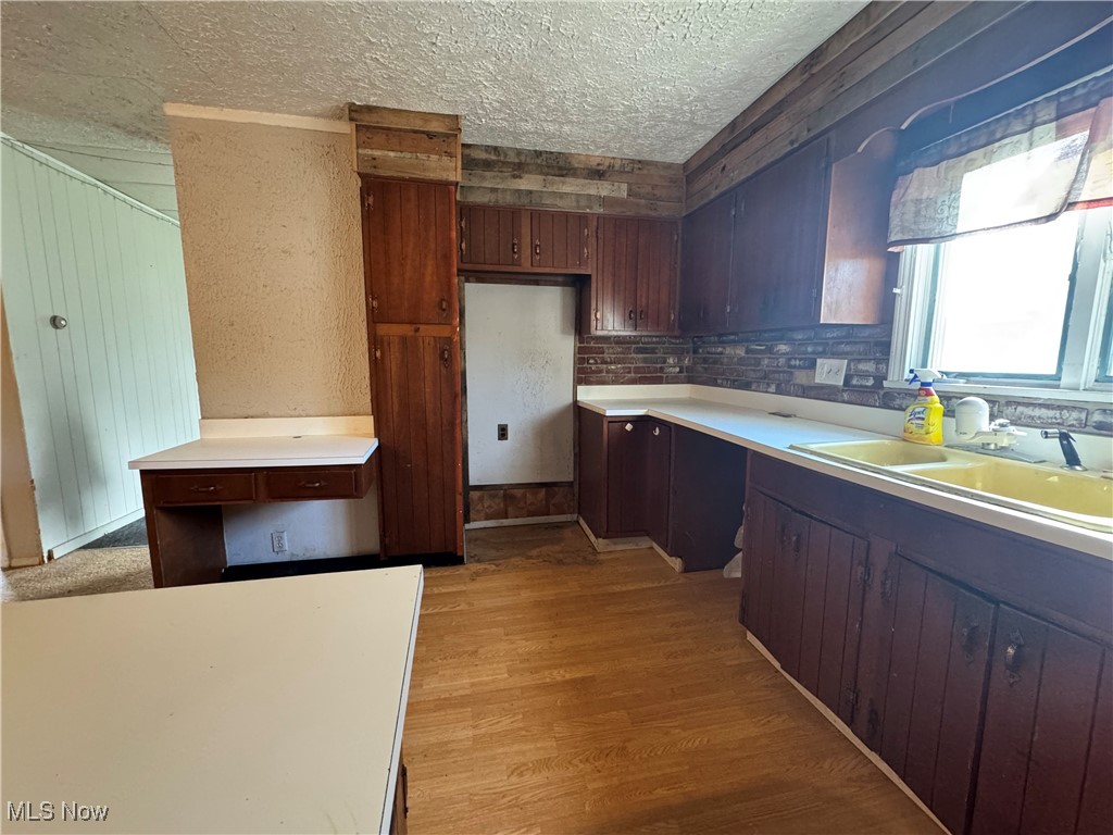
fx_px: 450
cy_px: 418
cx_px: 556
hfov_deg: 102.1
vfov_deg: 85.7
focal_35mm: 14
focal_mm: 2.22
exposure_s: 1/60
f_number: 2.2
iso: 800
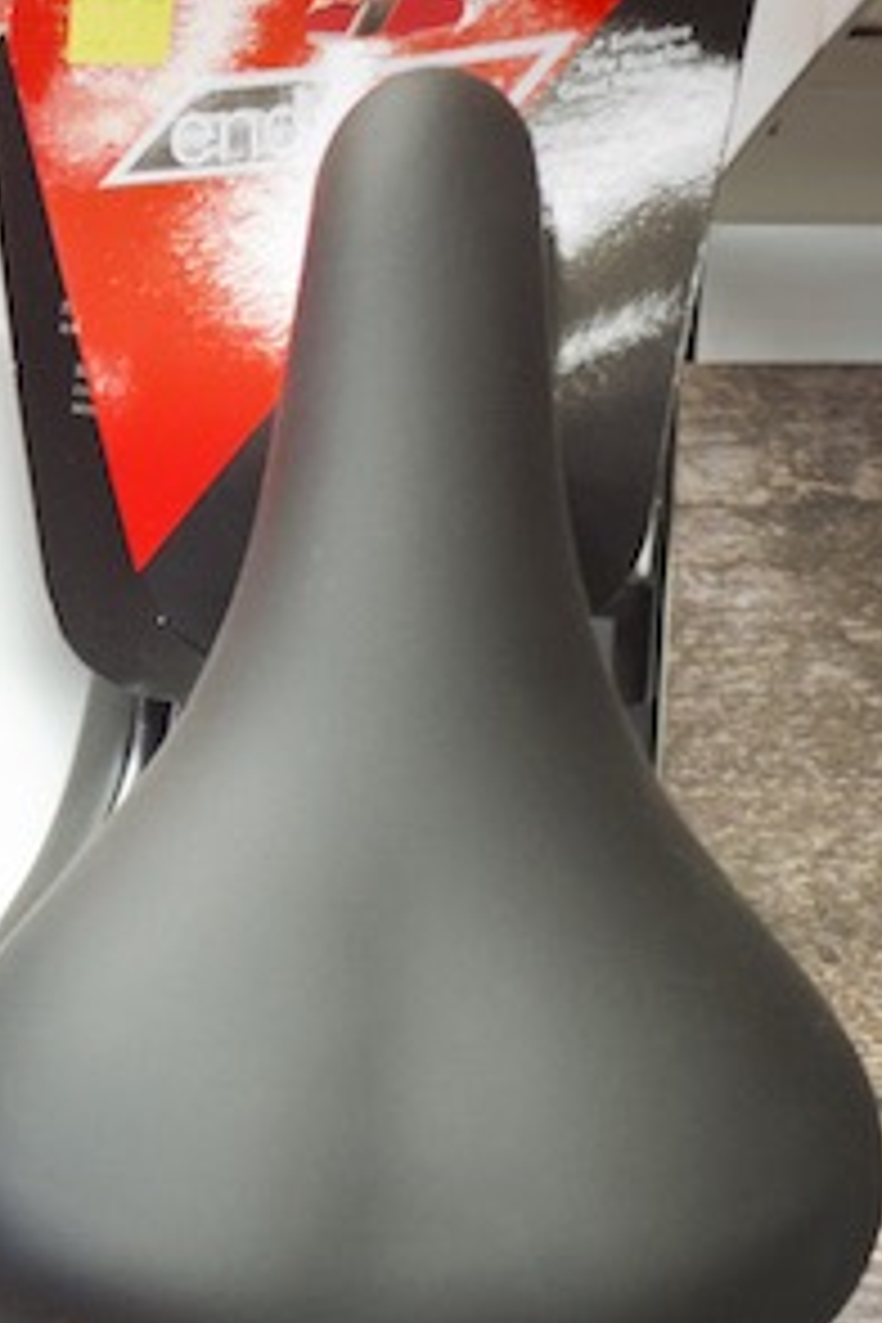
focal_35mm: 182
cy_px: 2092
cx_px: -648
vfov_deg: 10.8
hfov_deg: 7.4
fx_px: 6688
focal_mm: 47
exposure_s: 1/60
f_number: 2.8
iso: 2500
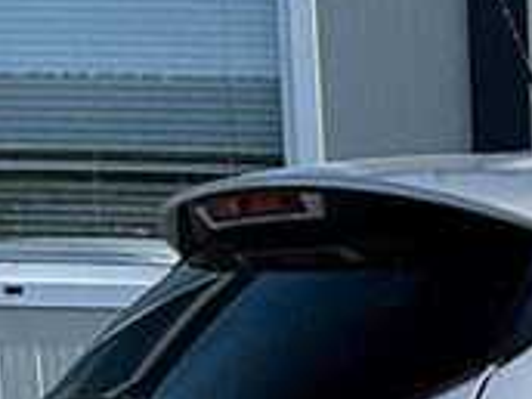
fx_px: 2075
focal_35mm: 135
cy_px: 838
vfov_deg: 10.0
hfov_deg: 13.0
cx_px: 1008
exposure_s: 1/2959
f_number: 1.8
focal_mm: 3
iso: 25
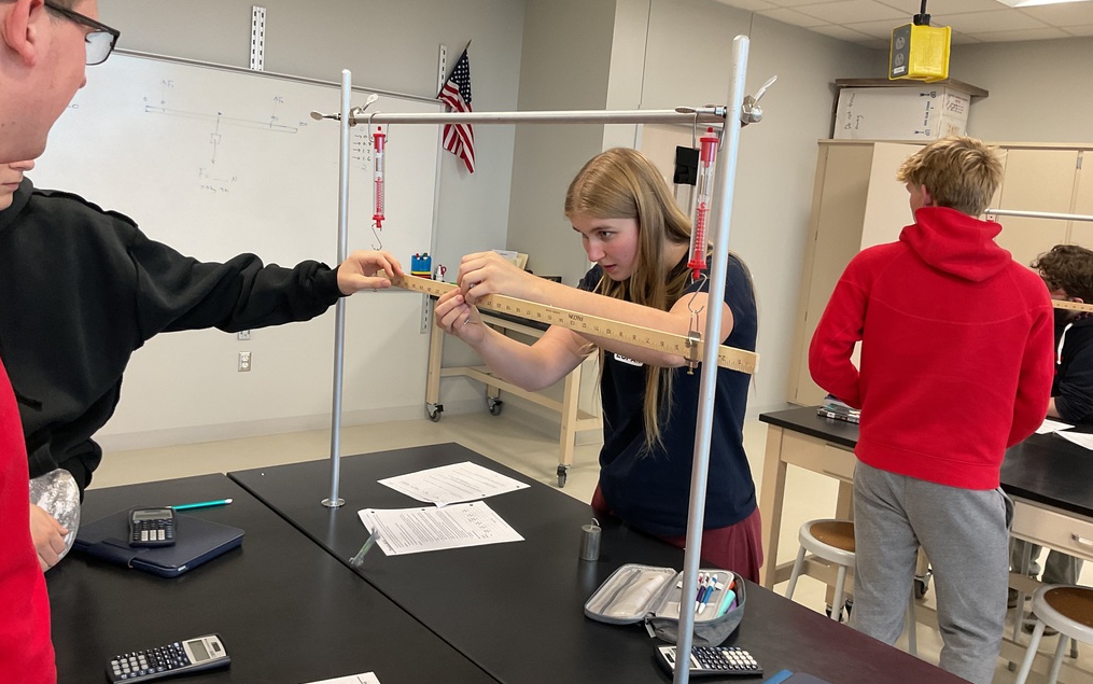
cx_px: 547
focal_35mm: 31
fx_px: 924
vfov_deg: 40.6
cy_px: 306
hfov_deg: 61.2
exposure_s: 1/60
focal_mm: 3
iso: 100
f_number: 1.8
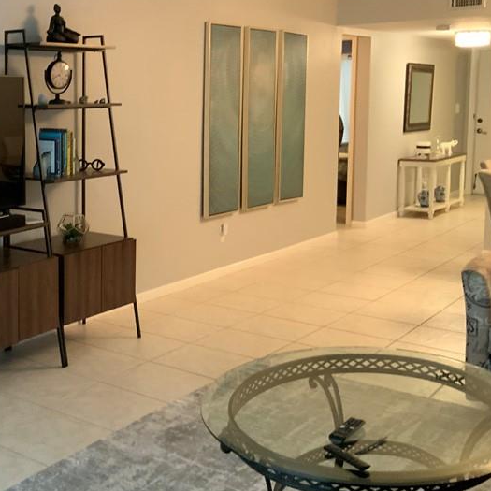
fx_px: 802
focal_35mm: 50
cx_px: 17
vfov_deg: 33.8
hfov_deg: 31.8
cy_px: 182
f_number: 1.8
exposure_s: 1/40
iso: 250
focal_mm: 3
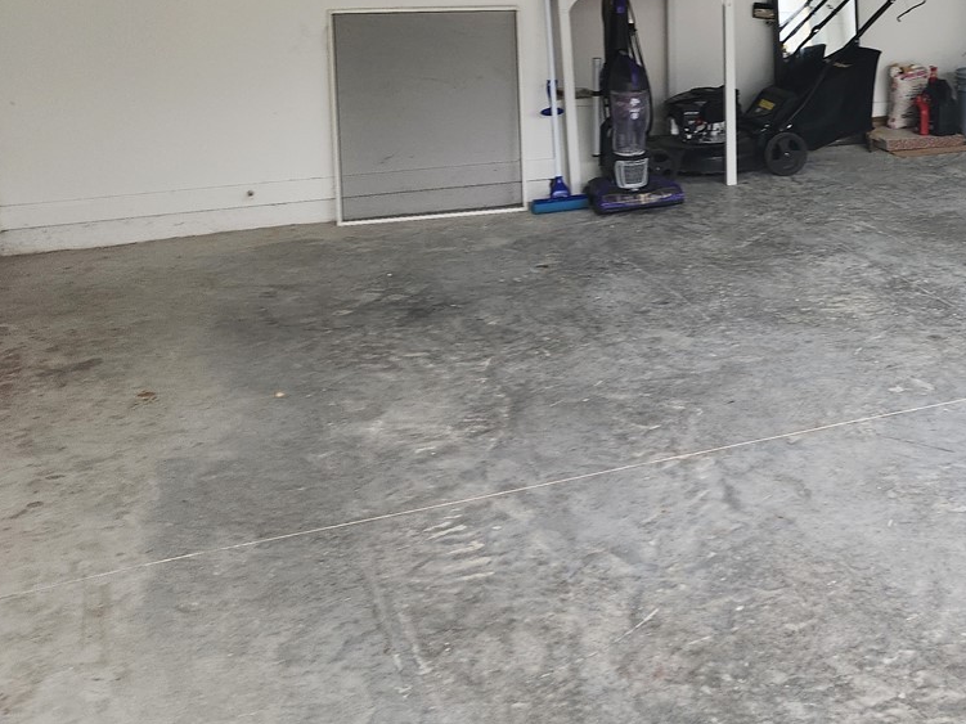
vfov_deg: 29.0
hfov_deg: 36.9
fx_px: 1367
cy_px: 140
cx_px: 835
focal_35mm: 49
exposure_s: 1/119
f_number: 1.8
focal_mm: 6.4
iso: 70
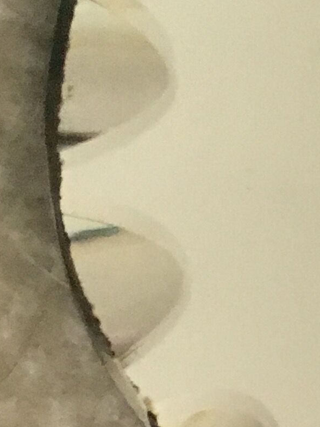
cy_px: 605
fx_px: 1836
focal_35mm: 149
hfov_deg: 9.6
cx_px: 520
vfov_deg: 12.7
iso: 200
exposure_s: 1/25
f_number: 2.2
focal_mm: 4.15
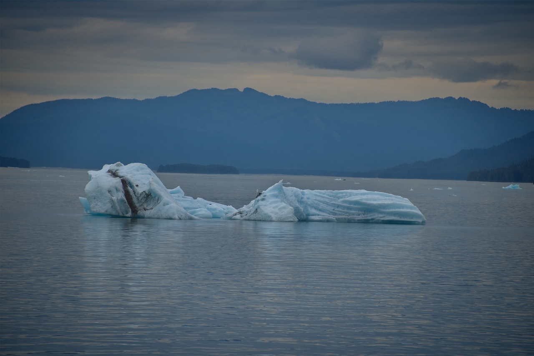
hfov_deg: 6.9
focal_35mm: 300
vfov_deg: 4.6
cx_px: 267
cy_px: 178
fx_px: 4451
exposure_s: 1/640
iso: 140
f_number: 5.6
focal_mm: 300
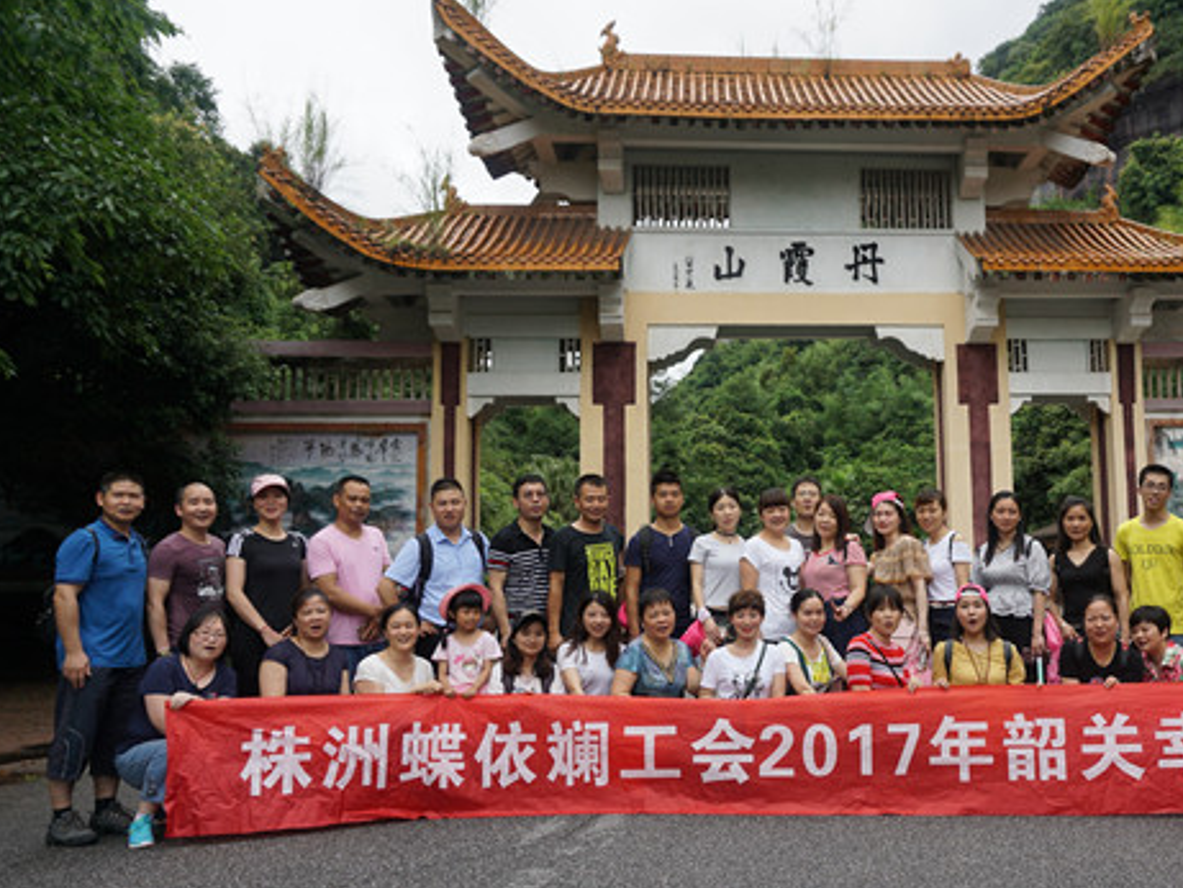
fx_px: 1094
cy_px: 495
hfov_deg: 55.5
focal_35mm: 32
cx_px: 801
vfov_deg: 44.1
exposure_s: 1/160
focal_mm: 16
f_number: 5.6
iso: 100
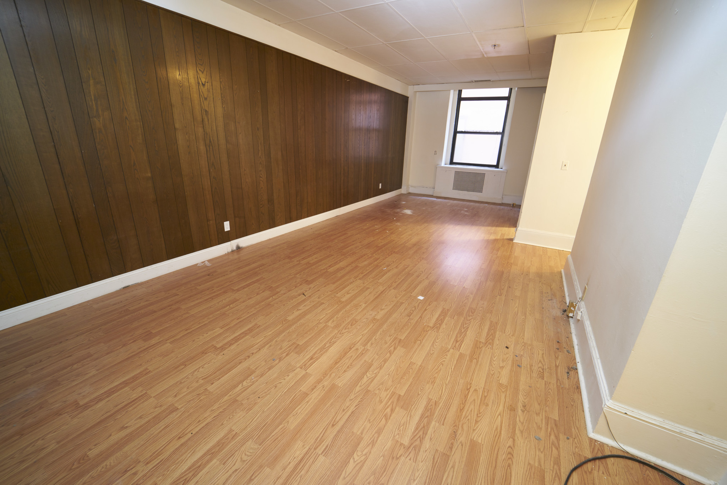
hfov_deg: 104.2
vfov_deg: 81.2
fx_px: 283
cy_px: 242
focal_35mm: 14
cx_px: 364
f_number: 7.1
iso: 100
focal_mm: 14
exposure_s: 1.6
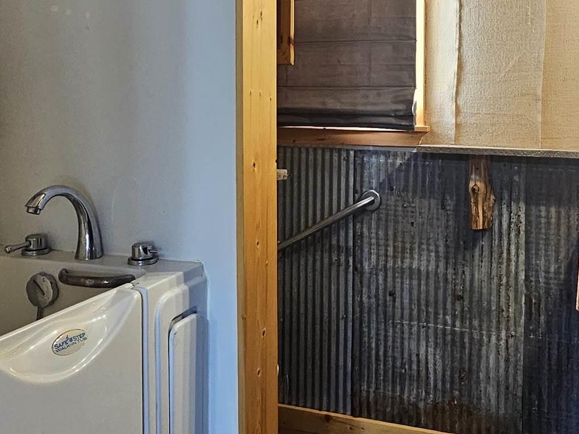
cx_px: 322
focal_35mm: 39
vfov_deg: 36.0
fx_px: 652
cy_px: 107
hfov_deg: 47.8
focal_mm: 2.2
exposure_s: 1/60
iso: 250
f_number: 2.2
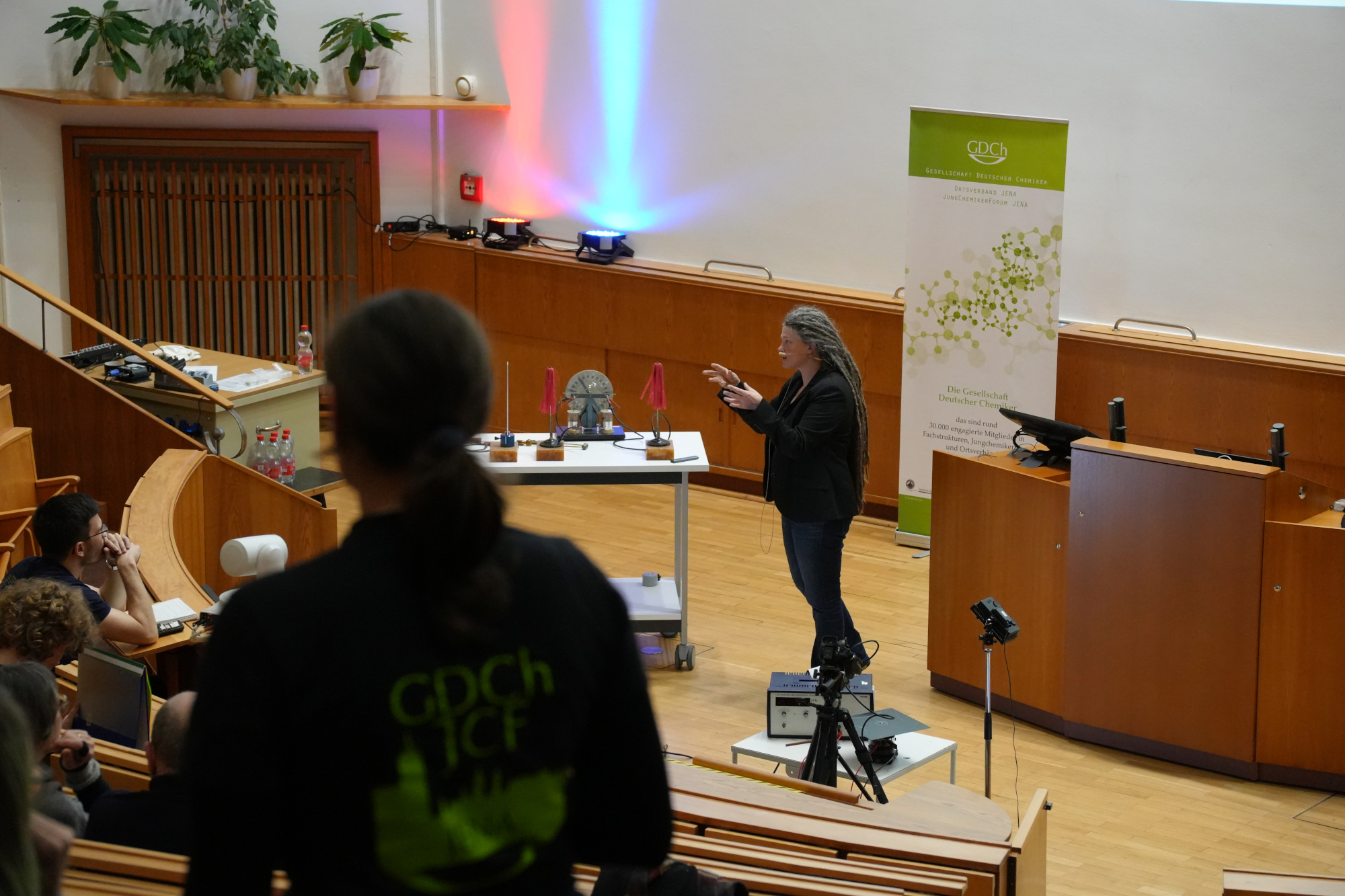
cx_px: 672
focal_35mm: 94
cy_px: 448
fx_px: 3530
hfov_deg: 21.6
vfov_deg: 14.5
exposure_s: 1/160
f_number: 4
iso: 3200
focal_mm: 63
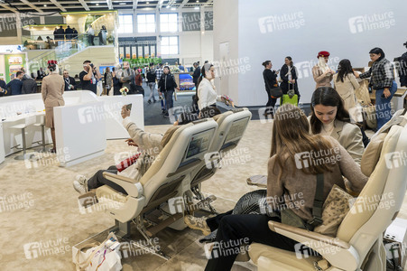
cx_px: 204
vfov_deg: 47.9
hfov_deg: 67.4
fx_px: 305
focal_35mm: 27
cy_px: 136
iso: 800
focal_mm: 18
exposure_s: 1/60
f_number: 5
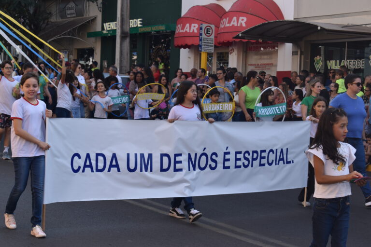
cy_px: 124
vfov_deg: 16.6
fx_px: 850
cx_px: 186
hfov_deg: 24.6
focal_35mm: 82
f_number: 8
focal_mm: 55
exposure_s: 1/250
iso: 200
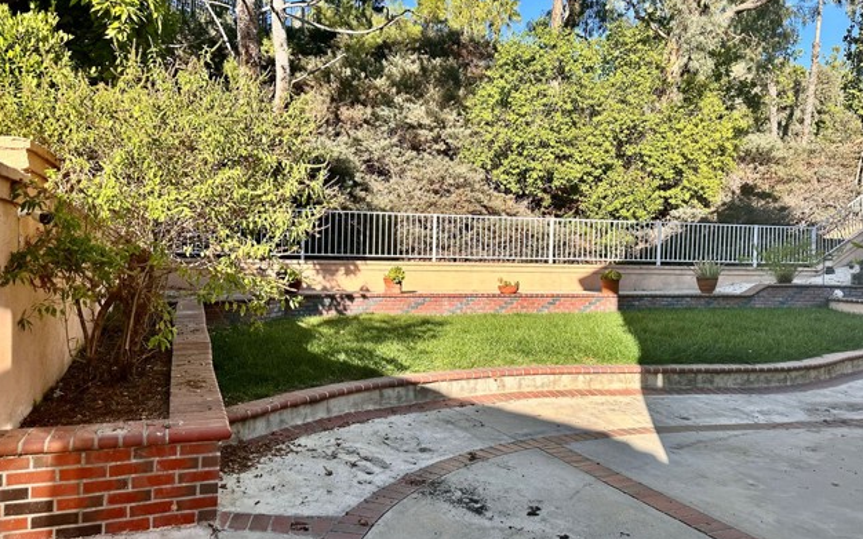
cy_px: 247
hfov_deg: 70.4
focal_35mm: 26
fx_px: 611
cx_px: 427
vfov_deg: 47.5
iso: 80
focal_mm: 6.86
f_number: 1.78
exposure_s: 1/2028
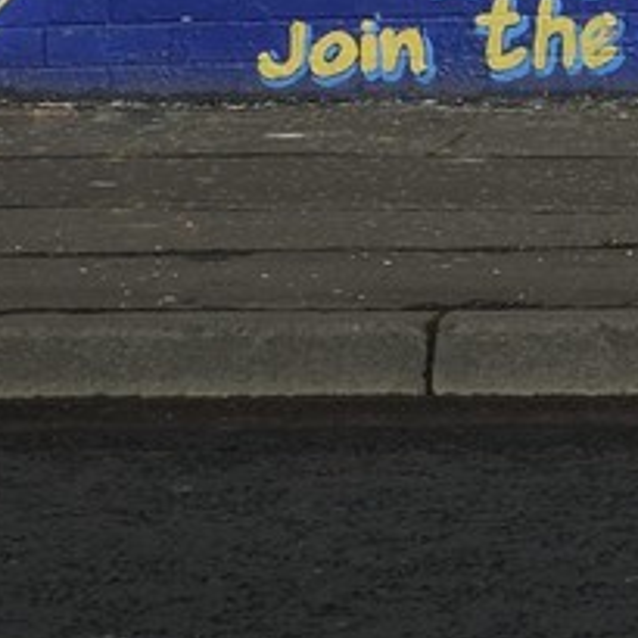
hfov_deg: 5.2
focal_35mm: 319
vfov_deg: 5.3
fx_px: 6652
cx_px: 1920
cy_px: -968
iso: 400
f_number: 16
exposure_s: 1/400
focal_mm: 48
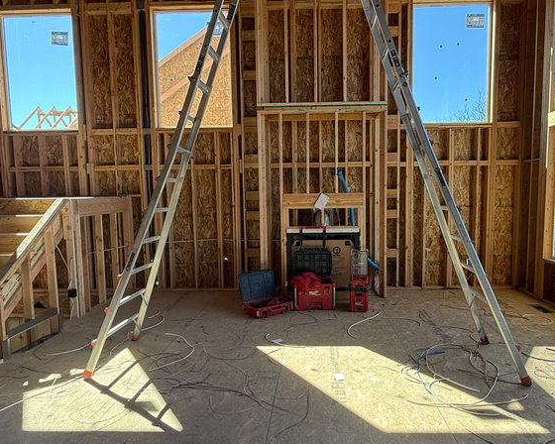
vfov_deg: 56.8
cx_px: 306
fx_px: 411
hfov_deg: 67.9
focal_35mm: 25
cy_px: 229
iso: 64
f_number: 2.2
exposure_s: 1/122
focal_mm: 2.22
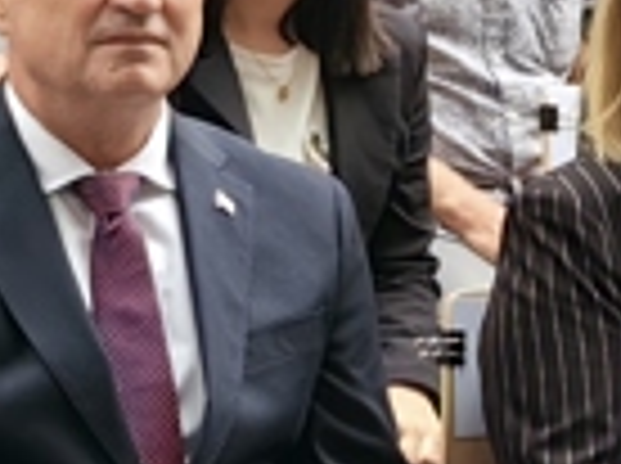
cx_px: 1242
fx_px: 4388
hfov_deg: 7.7
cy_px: 160
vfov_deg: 6.0
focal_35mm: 245
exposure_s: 1/505
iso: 50
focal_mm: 5.75
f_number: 2
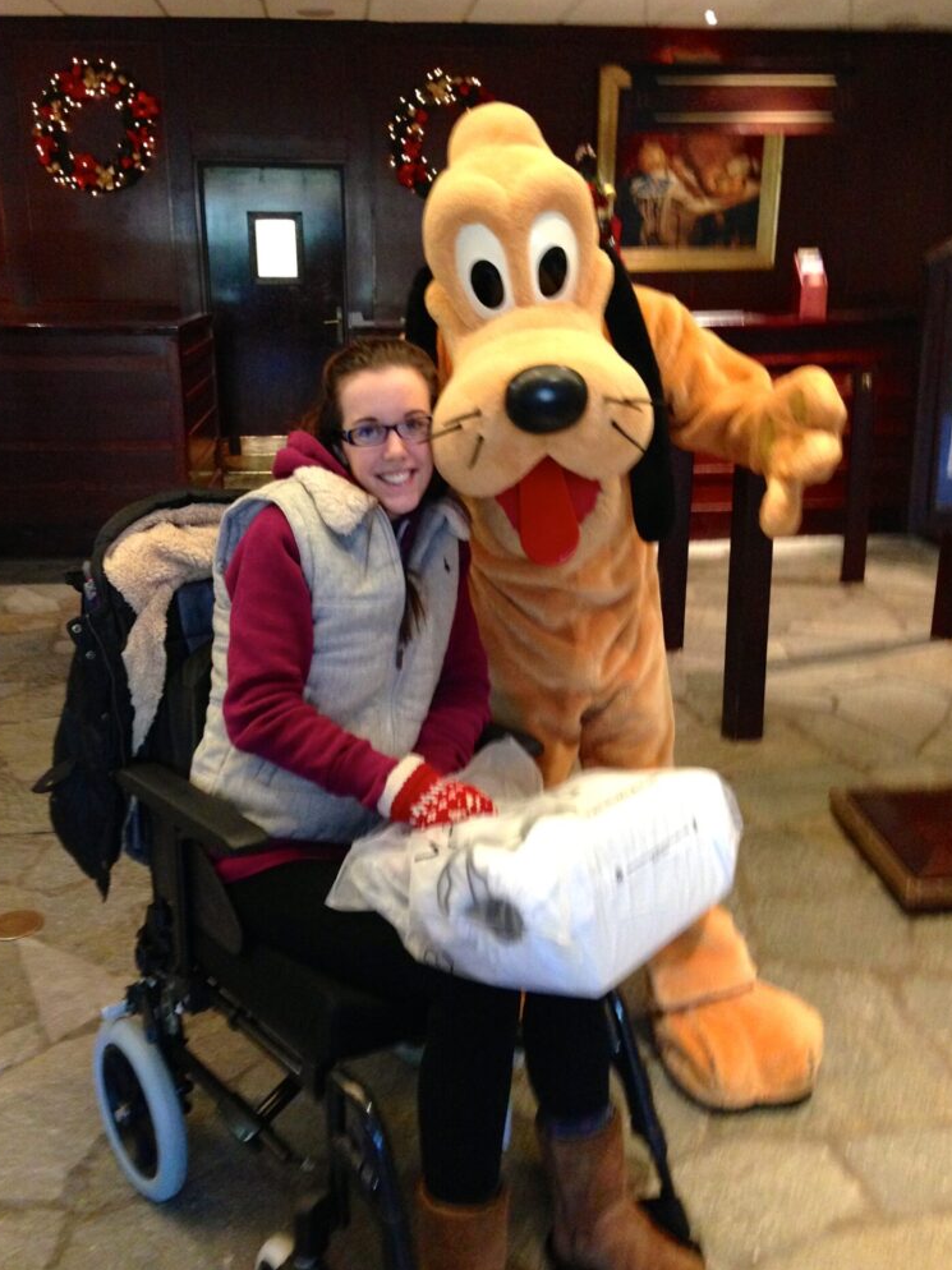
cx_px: 474
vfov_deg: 54.0
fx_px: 1247
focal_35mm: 34
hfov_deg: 41.8
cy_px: 618
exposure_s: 1/17
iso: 400
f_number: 2.4
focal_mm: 4.12
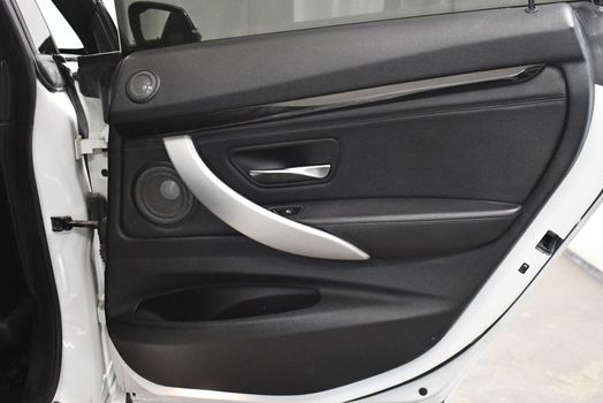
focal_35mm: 44
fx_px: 737
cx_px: 331
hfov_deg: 44.4
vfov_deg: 30.5
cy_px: 191
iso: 3200
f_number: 3.5
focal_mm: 18
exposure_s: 1/125
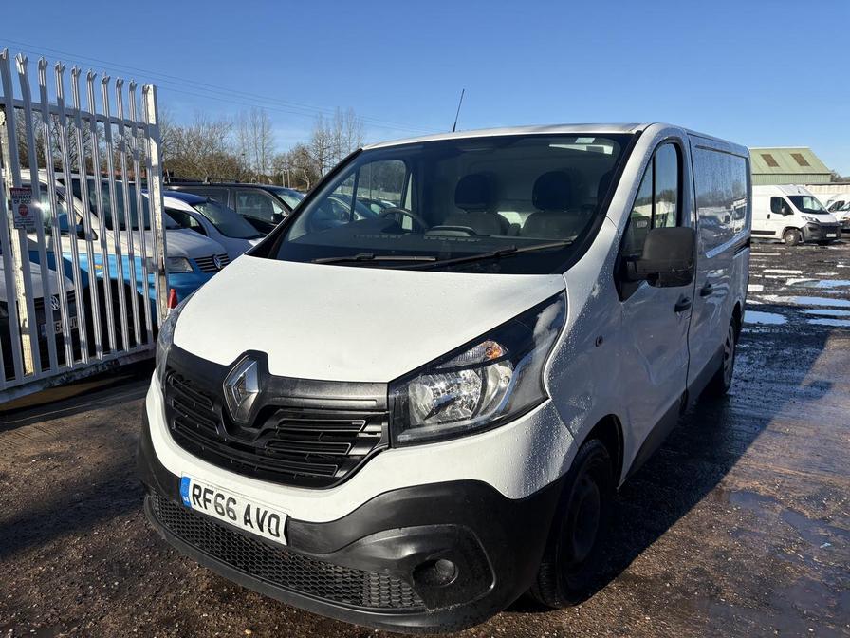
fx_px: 638
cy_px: 319
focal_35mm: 26
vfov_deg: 53.1
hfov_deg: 67.3
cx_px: 425
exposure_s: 1/4608
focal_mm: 5.96
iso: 50
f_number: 1.6
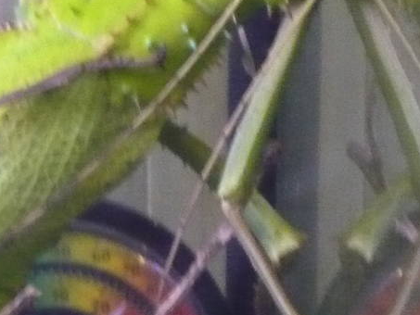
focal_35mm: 353
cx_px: -175
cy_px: 188
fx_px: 4284
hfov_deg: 5.6
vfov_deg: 4.2
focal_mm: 16.5
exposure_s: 1/10
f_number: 5.1
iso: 800
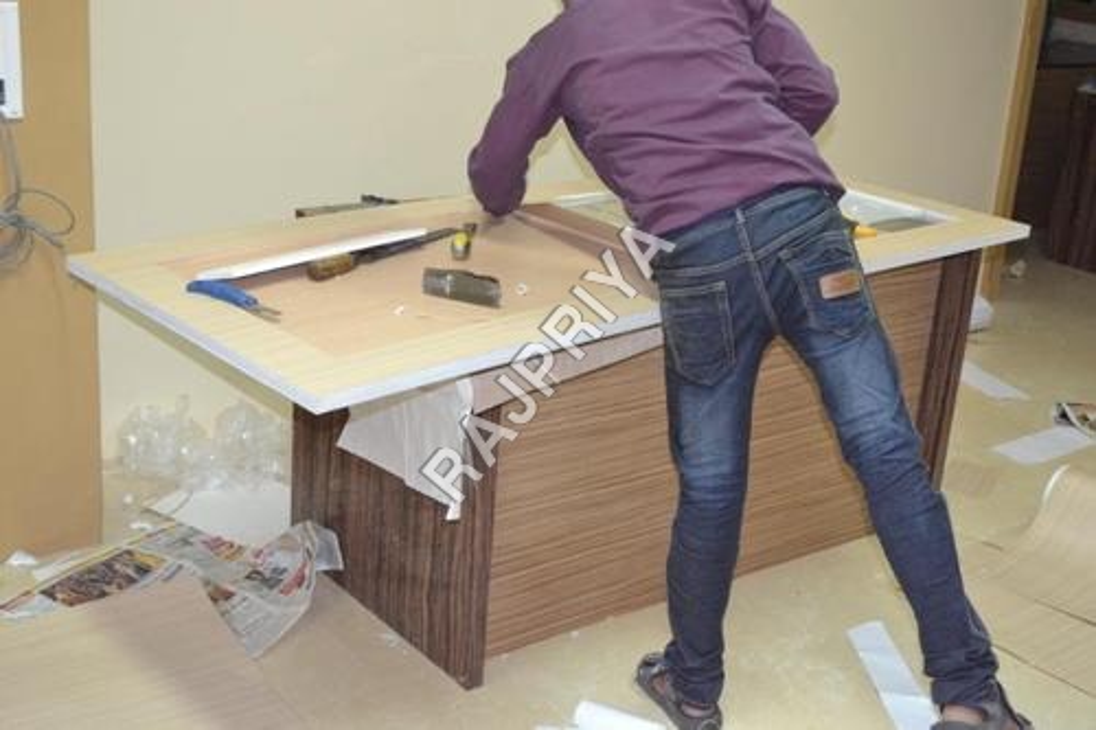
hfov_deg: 41.1
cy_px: 365
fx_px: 1461
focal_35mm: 48
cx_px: 548
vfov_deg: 28.1
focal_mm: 32
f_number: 4.8
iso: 2200
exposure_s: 1/60
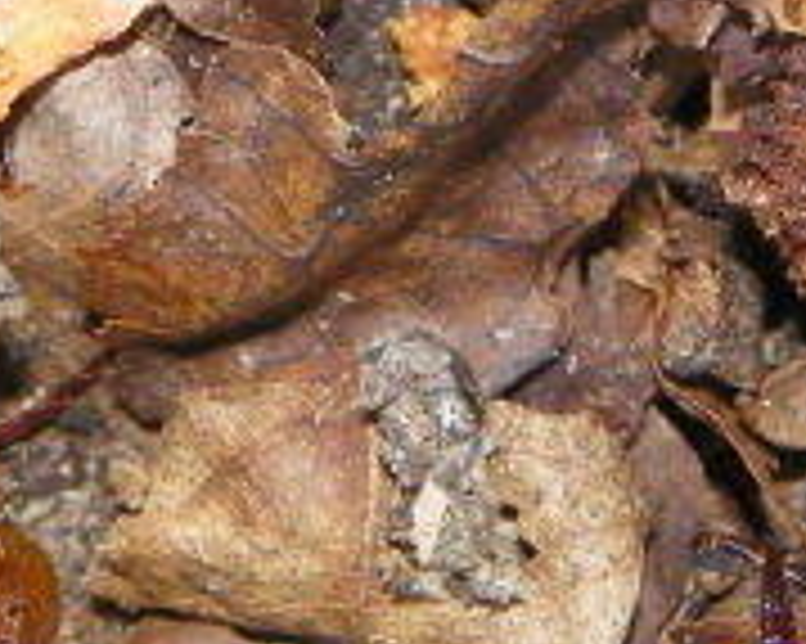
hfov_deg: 5.4
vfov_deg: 4.3
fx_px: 8559
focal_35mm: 359
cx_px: 446
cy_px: 266
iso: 200
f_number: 4
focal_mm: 18.3
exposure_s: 1/50
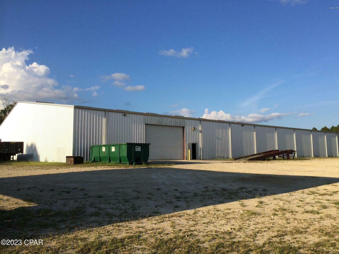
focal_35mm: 30
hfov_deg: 60.0
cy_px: 127
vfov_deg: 46.8
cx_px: 170
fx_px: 294
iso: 40
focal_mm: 4.12
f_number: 2.2
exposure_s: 1/1786
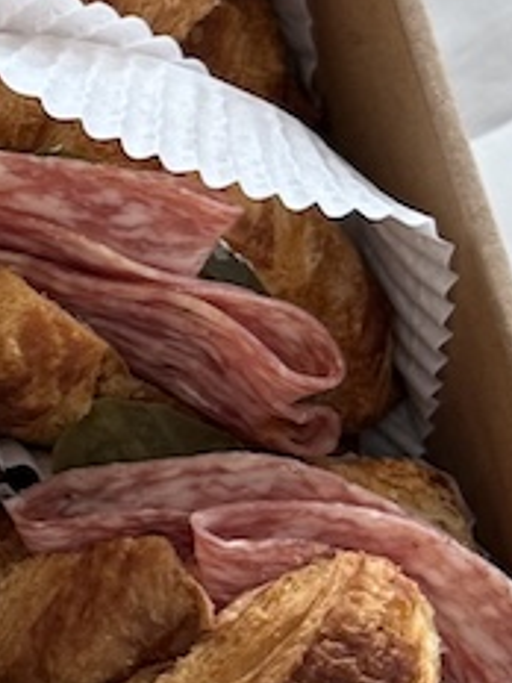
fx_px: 2445
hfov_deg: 10.6
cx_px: -641
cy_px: 88
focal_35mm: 124
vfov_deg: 15.7
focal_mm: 6.76
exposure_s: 1/121
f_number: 1.78
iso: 200
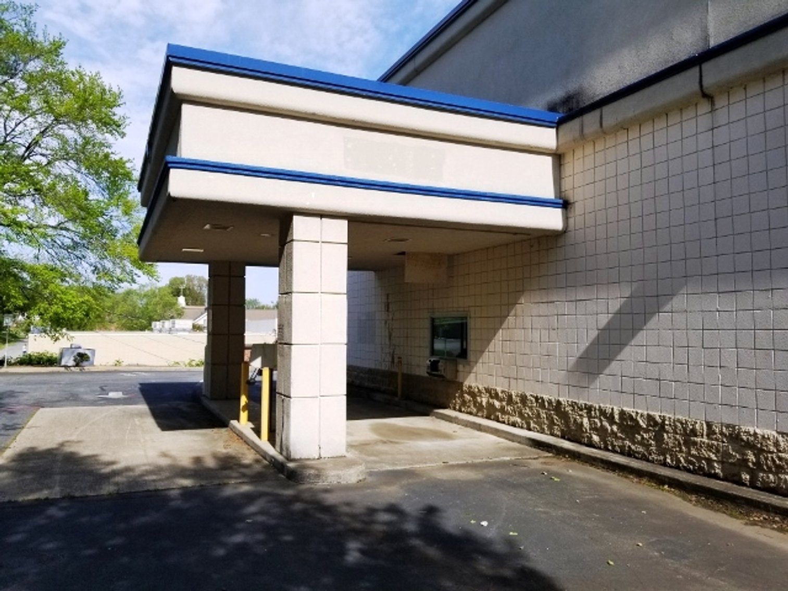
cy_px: 296
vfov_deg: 53.1
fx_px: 592
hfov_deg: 67.3
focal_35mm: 26
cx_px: 394
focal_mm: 4.25
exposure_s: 1/2520
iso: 50
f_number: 1.7
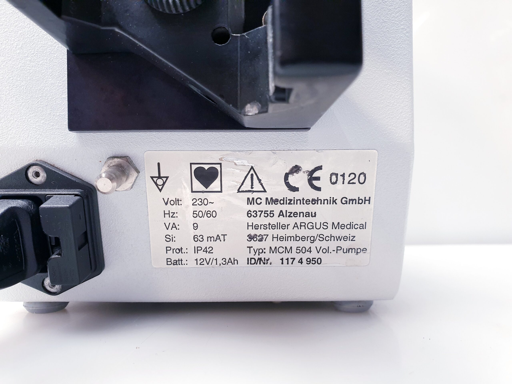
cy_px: 192
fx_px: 385
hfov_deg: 67.3
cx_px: 256
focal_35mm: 26
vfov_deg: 53.1
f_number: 2.4
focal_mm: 4.3
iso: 200
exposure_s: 1/50
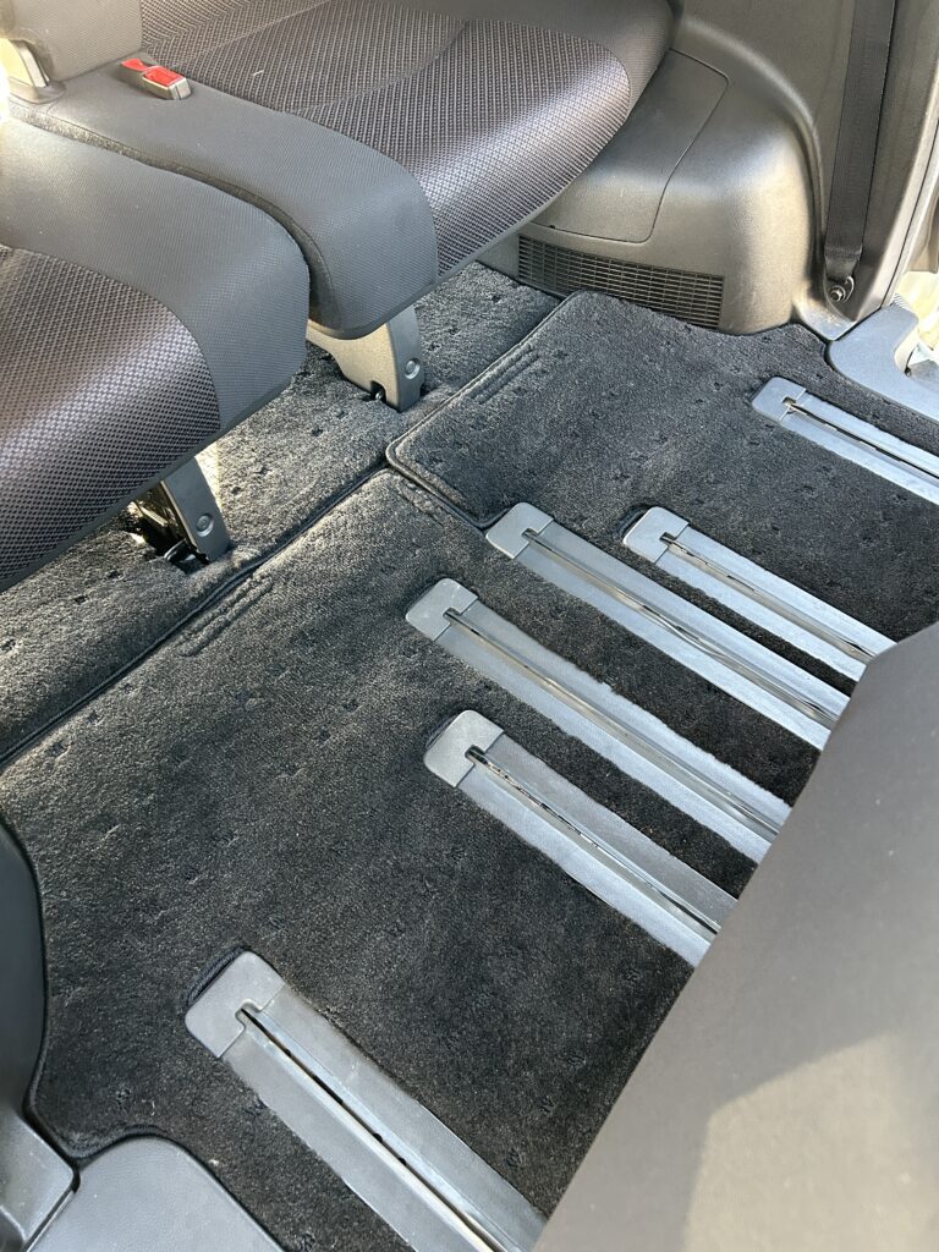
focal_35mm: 26
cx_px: 470
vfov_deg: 67.3
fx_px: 940
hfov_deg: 53.1
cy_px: 626
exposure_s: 1/60
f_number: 1.5
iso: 320
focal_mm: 5.7
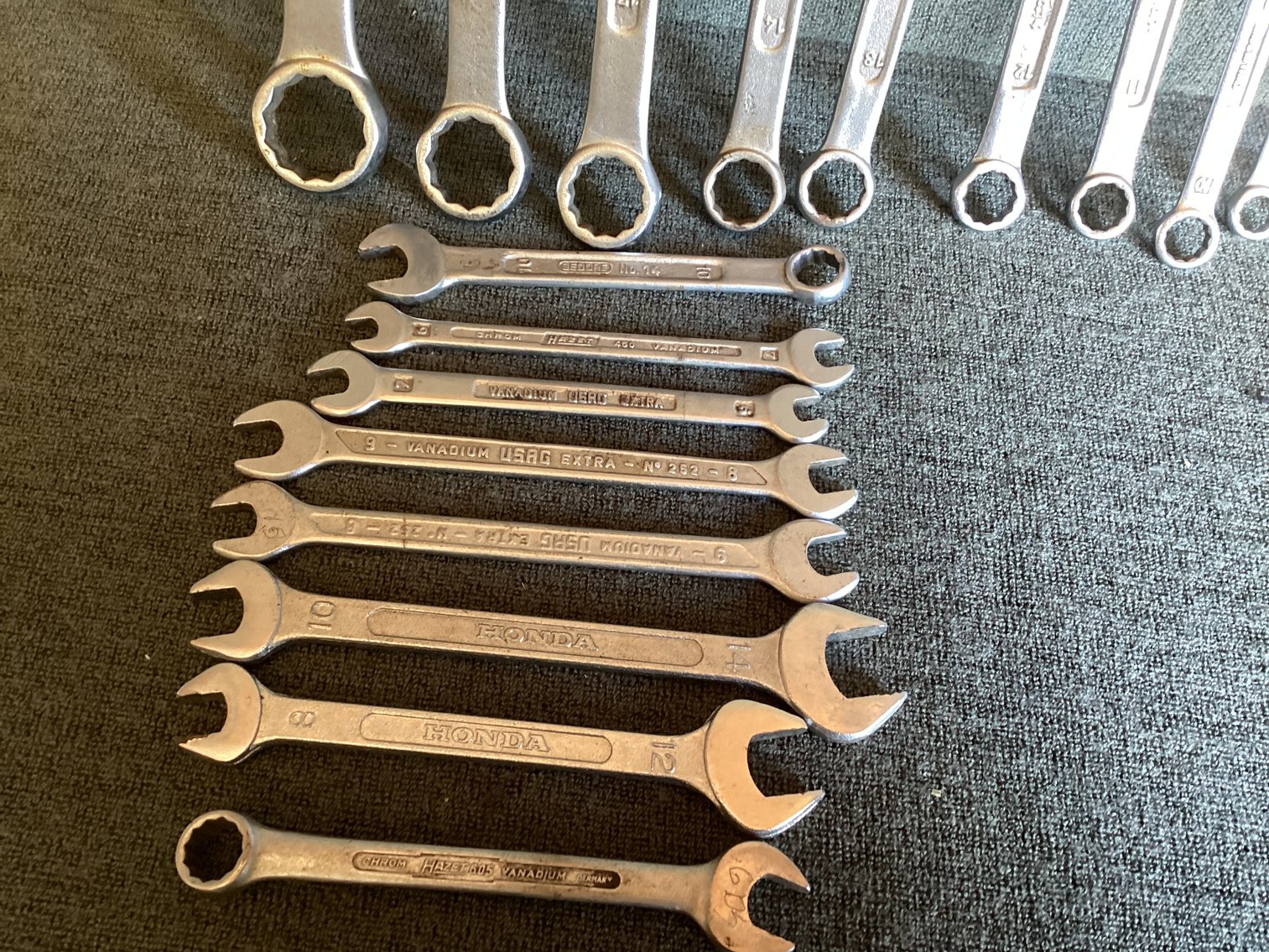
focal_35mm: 31
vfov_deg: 45.4
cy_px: 476
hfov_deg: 58.3
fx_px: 1137
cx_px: 634
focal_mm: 3.3
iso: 250
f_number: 2.4
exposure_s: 1/33
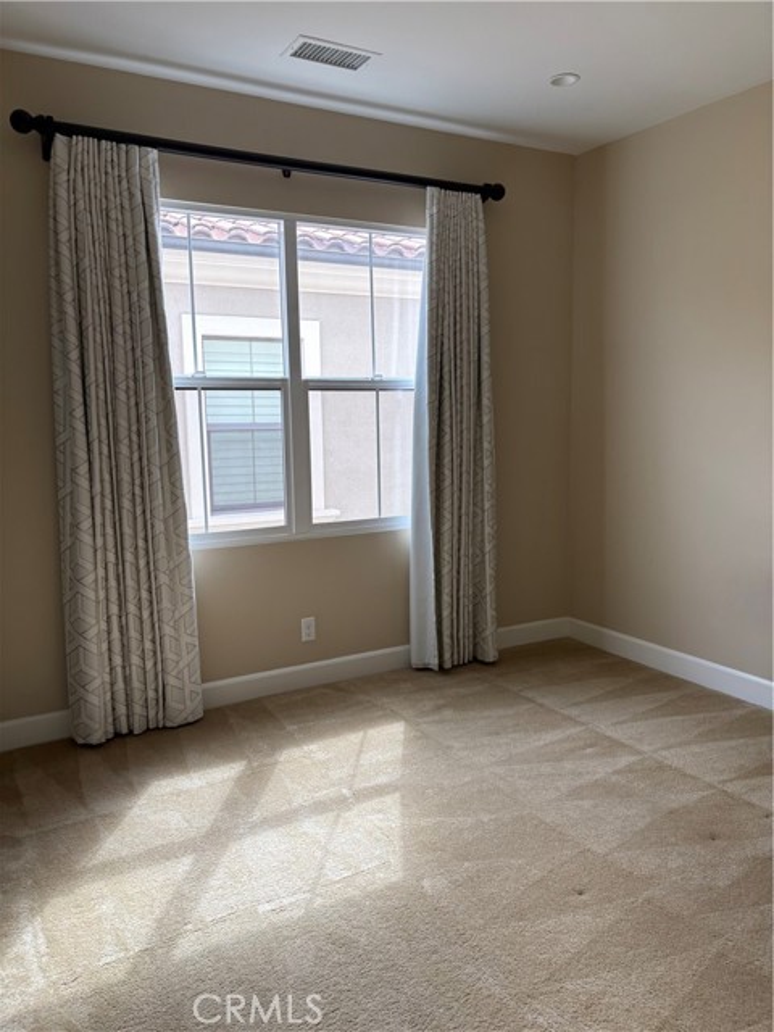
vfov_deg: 67.3
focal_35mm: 26
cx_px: 387
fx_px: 775
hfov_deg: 53.1
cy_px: 516
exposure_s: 1/200
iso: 40
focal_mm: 5.96
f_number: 1.6
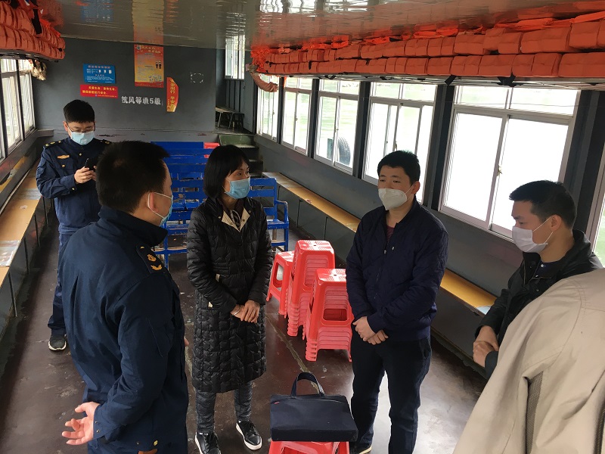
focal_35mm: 29
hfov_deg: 61.7
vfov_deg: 48.2
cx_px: 302
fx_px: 507
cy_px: 227
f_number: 2.2
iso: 25
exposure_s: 1/33
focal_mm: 4.15
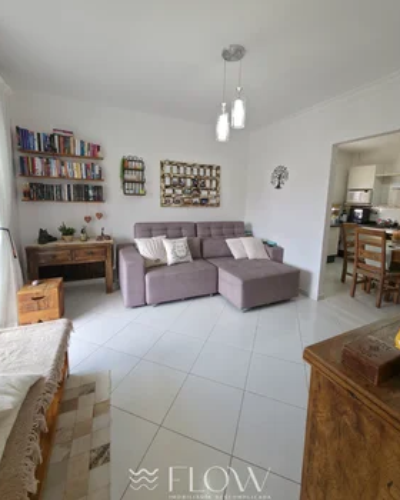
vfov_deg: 100.5
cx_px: 200
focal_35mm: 14
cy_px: 229
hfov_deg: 88.0
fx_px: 207
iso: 50
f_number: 1.9
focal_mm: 2.2
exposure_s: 1/120
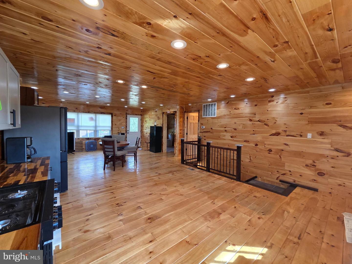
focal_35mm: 13
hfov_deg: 106.2
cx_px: 176
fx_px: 132
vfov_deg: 89.9
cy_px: 132
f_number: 2.2
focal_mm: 2.2
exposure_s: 1/120
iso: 100
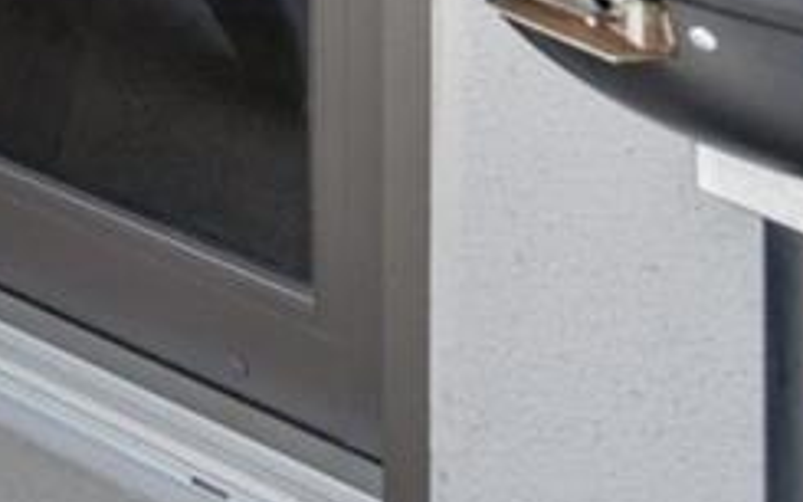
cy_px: -1034
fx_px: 2472
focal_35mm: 113
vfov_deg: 9.2
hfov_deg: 11.5
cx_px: -1560
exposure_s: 1/8
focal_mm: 17
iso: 320
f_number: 8
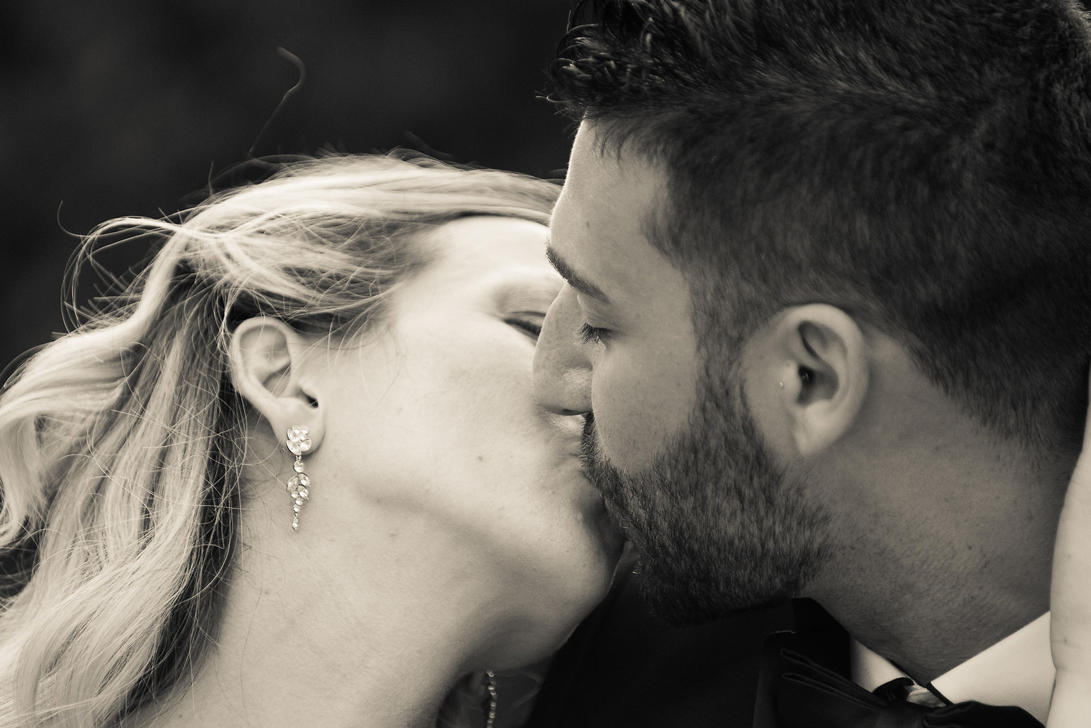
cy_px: 410
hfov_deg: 7.0
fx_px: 8912
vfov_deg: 4.7
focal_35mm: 294
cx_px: 526
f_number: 2.8
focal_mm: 190
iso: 1250
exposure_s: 1/400
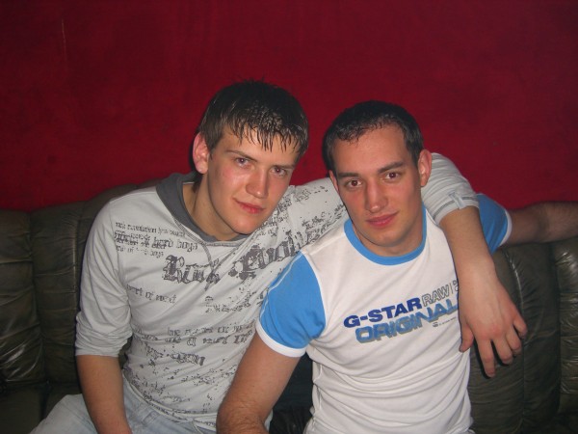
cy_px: 217
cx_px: 289
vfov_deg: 37.7
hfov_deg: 49.0
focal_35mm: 38
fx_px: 635
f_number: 2.8
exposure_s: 1/60
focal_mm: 7.9
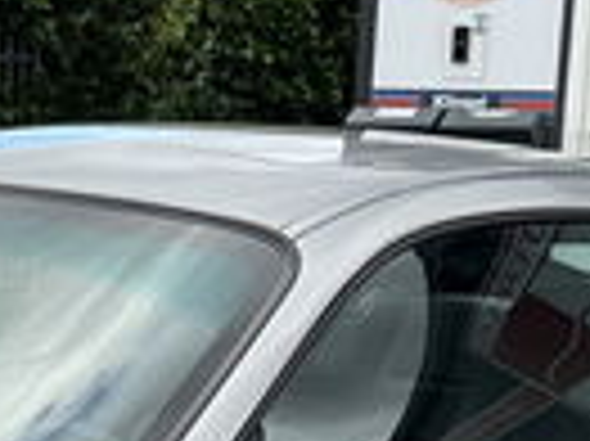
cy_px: 760
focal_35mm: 153
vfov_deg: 9.3
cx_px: -167
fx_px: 2605
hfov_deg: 12.5
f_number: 1.5
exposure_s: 1/1029
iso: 50
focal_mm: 5.7
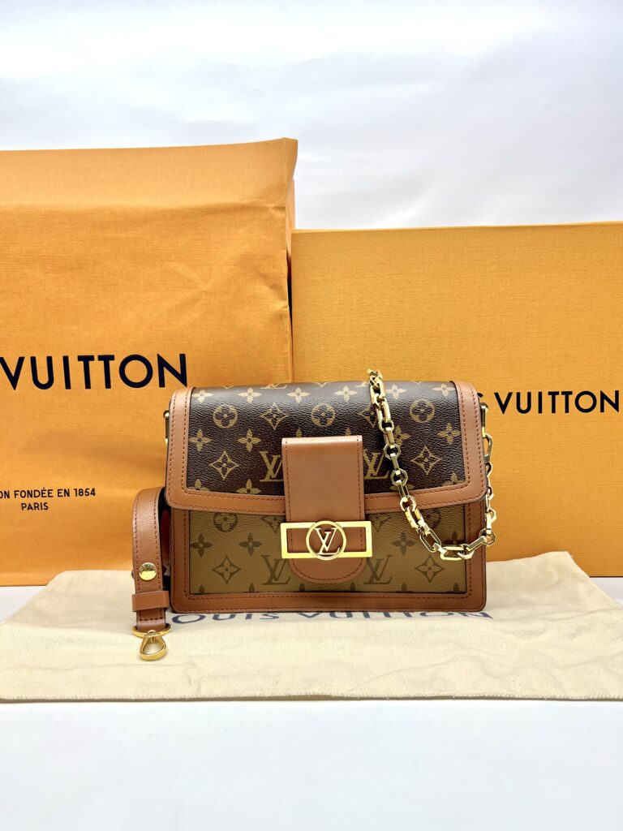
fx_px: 624
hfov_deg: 53.1
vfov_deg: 67.3
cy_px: 416
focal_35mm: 26
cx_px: 312
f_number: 1.5
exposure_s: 1/105
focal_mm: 5.7
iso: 32
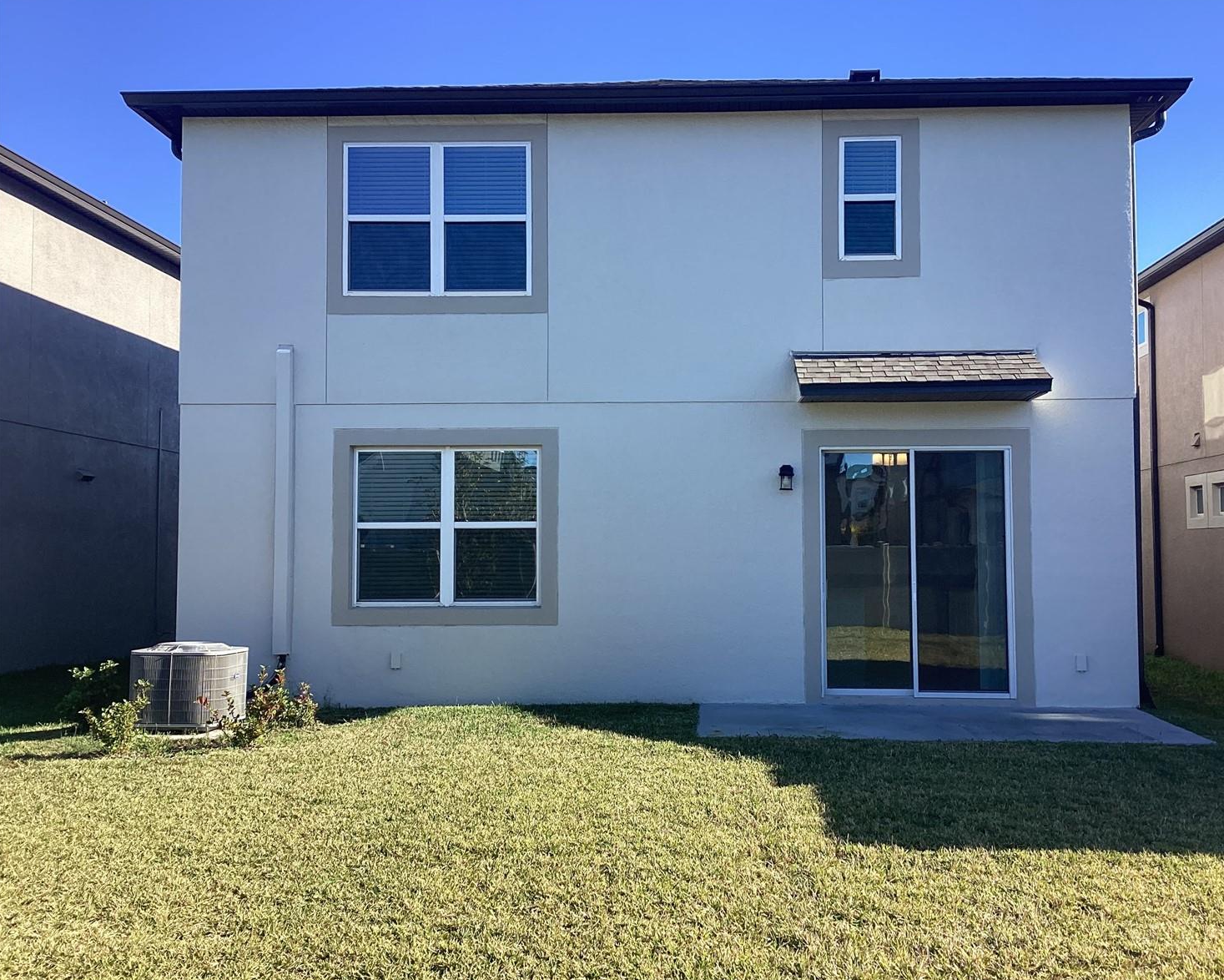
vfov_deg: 44.6
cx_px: 663
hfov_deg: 54.1
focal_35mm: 33
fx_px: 1196
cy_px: 489
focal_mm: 3.3
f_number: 2.4
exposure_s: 1/525
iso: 25
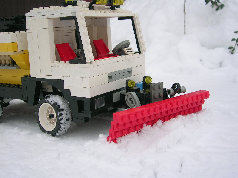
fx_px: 364
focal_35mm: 53
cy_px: 89
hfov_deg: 36.2
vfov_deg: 27.5
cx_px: 119
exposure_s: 1/223
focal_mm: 8
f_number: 3.2
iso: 50
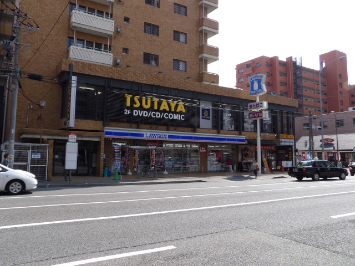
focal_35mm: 28
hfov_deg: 63.4
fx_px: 287
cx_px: 178
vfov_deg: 49.7
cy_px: 133
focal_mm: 5
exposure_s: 1/200
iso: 100
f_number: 5.9
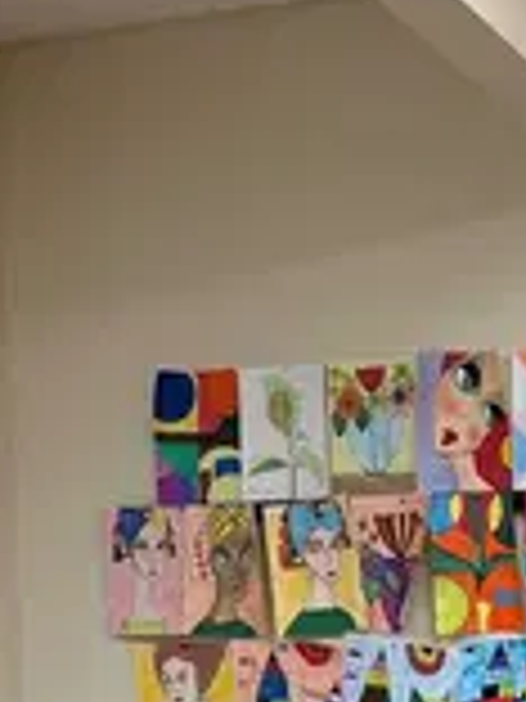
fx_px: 1803
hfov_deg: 15.6
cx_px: 737
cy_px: 1096
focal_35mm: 89
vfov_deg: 19.0
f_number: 1.5
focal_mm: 5.7
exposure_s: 1/60
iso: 100
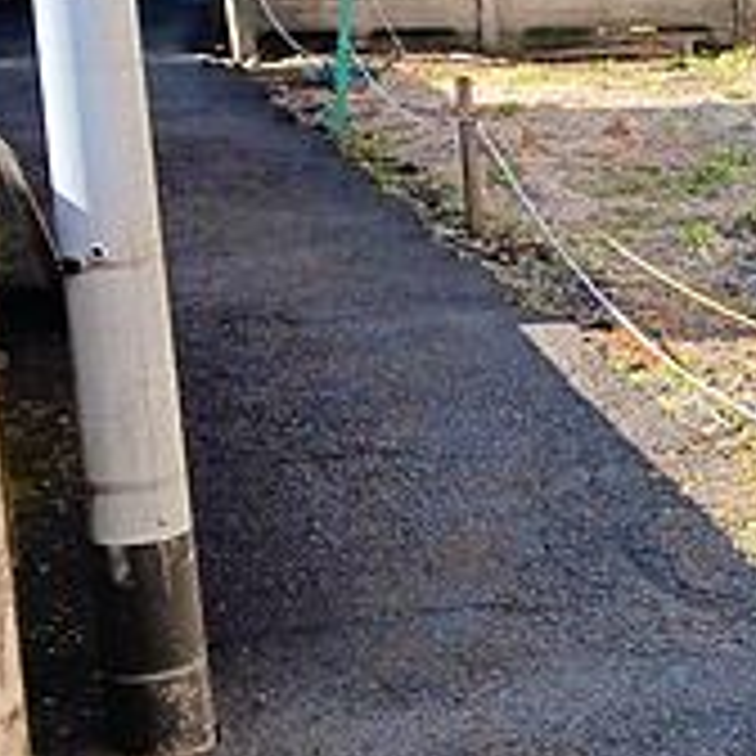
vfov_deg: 19.1
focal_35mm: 91
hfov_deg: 17.7
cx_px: 1022
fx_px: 2248
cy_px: 328
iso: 20
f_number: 1.8
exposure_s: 1/185
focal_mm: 4
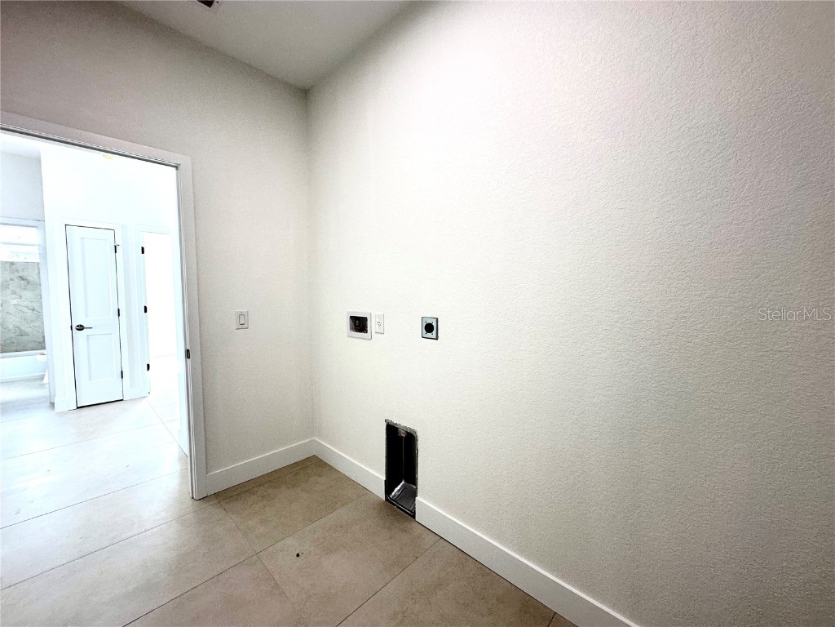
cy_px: 314
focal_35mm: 14
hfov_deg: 102.1
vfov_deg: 85.7
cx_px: 418
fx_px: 338
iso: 100
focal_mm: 2.22
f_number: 2.2
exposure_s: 1/120
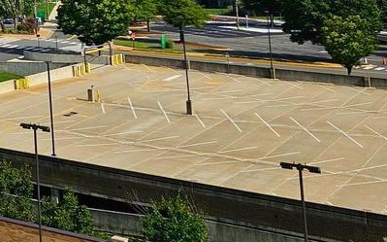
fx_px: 928
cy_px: -198
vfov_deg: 13.3
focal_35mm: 88
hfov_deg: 18.6
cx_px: -302
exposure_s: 1/1461
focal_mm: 6.3
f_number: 1.7
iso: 10
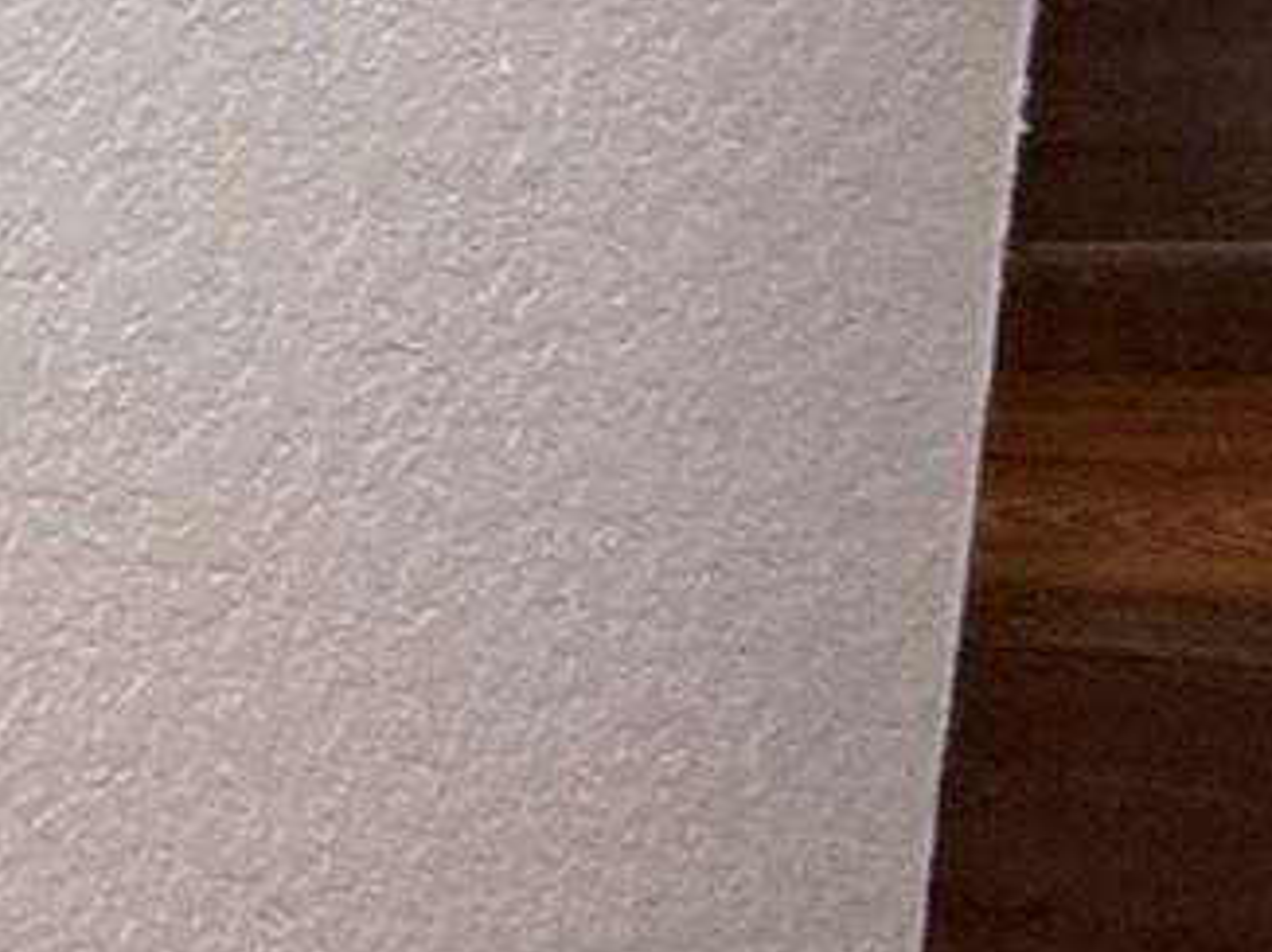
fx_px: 3231
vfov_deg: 16.7
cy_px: 620
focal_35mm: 88
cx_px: -2407
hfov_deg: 12.0
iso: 250
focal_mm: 2.22
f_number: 2.2
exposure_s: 1/60
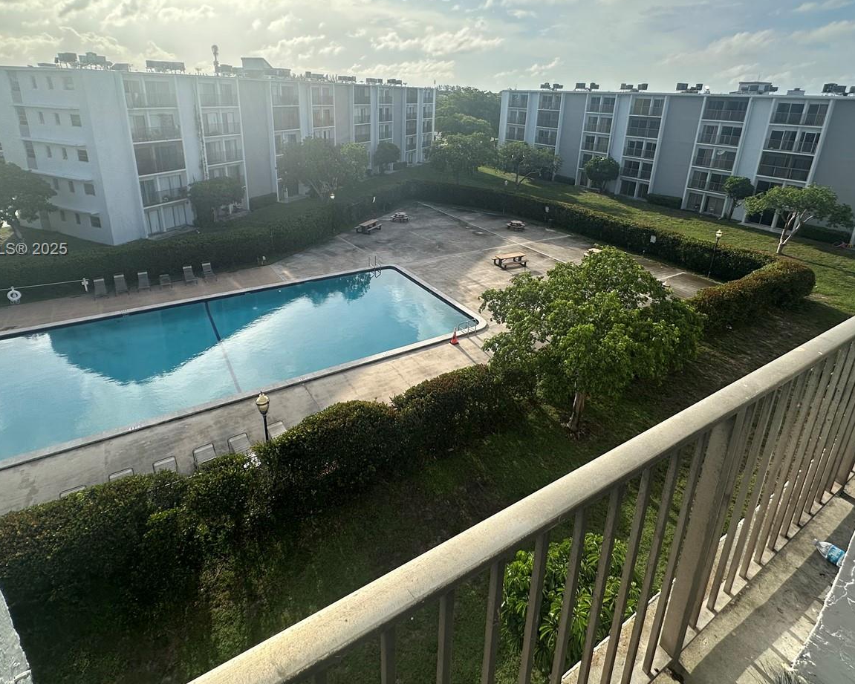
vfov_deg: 69.6
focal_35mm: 19
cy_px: 250
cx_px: 424
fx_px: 481
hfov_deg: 83.3
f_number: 2.2
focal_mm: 2.2
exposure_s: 1/1182
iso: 50
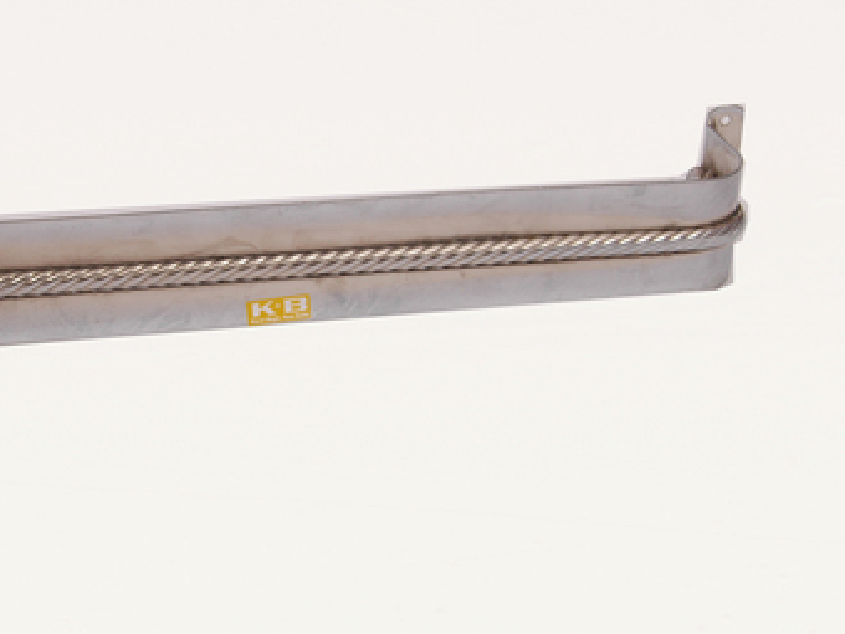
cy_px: 288
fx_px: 1343
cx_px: 256
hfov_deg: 34.5
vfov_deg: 26.5
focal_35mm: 55
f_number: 13
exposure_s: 1/125
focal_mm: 26
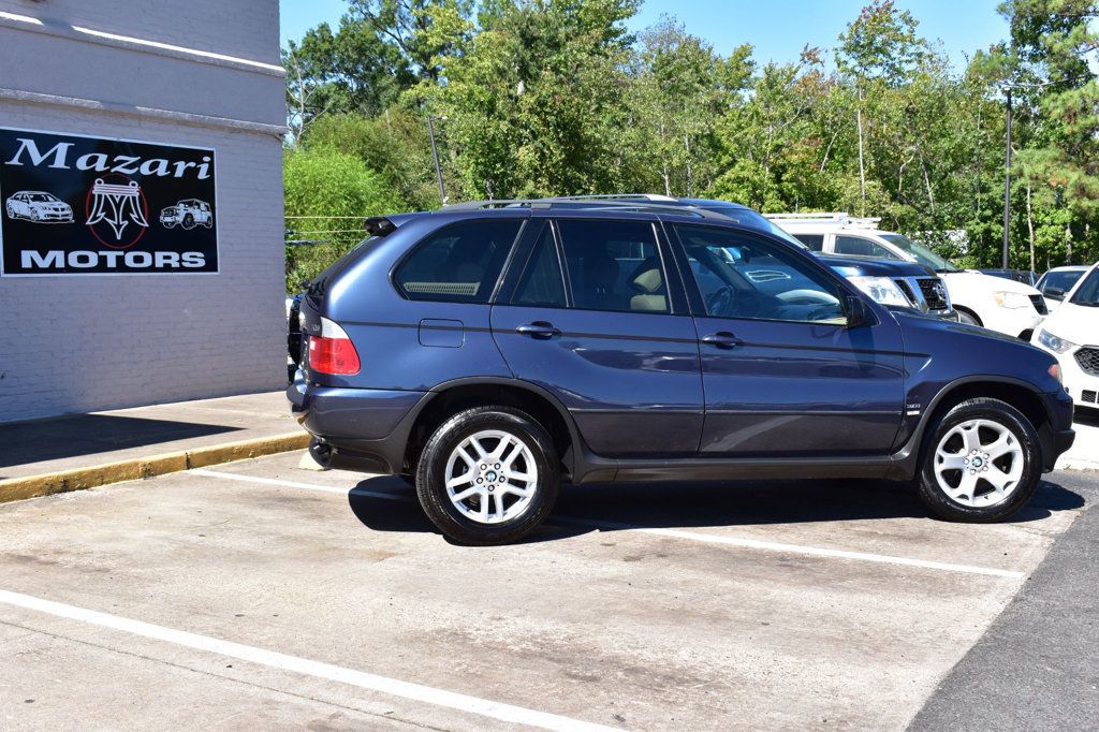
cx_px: 550
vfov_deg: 33.0
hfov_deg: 47.9
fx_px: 1236
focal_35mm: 40
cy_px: 366
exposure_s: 1/400
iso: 400
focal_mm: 27
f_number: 11
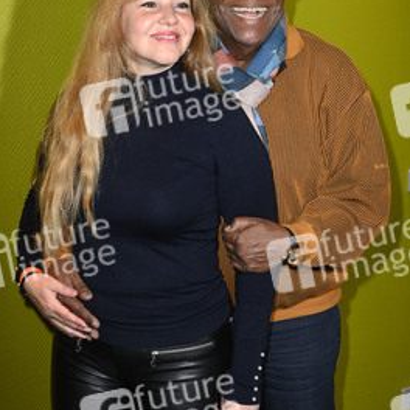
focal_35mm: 58
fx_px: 777
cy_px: 179
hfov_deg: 29.6
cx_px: 205
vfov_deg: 29.5
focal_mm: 45
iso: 800
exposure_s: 1/100
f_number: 5
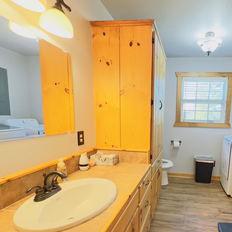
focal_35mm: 21
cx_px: 166
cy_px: 142
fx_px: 159
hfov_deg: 68.7
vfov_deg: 71.2
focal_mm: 2.22
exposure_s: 1/60
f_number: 2.2
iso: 400
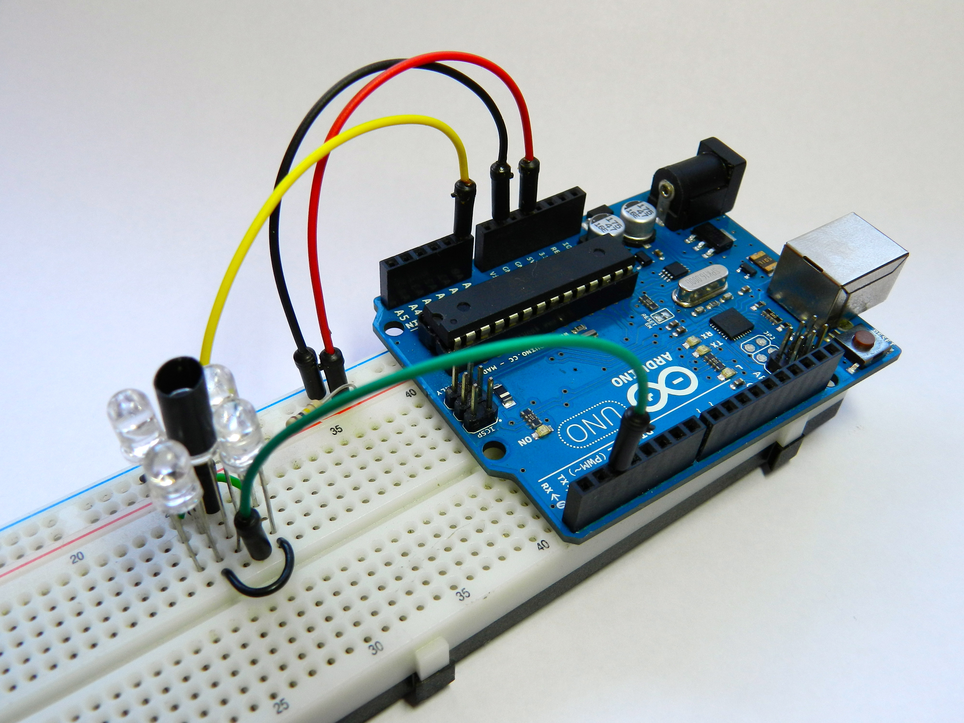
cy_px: 362
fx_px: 891
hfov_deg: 56.8
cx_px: 482
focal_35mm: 32
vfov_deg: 44.2
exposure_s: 1/60
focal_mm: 5.6
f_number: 3.7
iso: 160
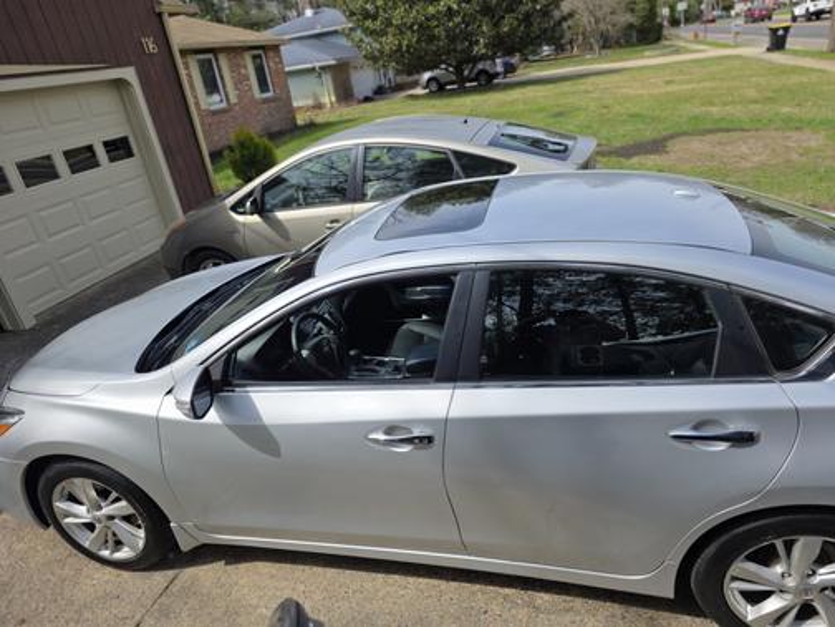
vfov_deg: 58.9
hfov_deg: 73.9
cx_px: 418
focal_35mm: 23
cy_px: 314
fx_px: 555
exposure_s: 1/7333
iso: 80
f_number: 1.7
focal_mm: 6.25
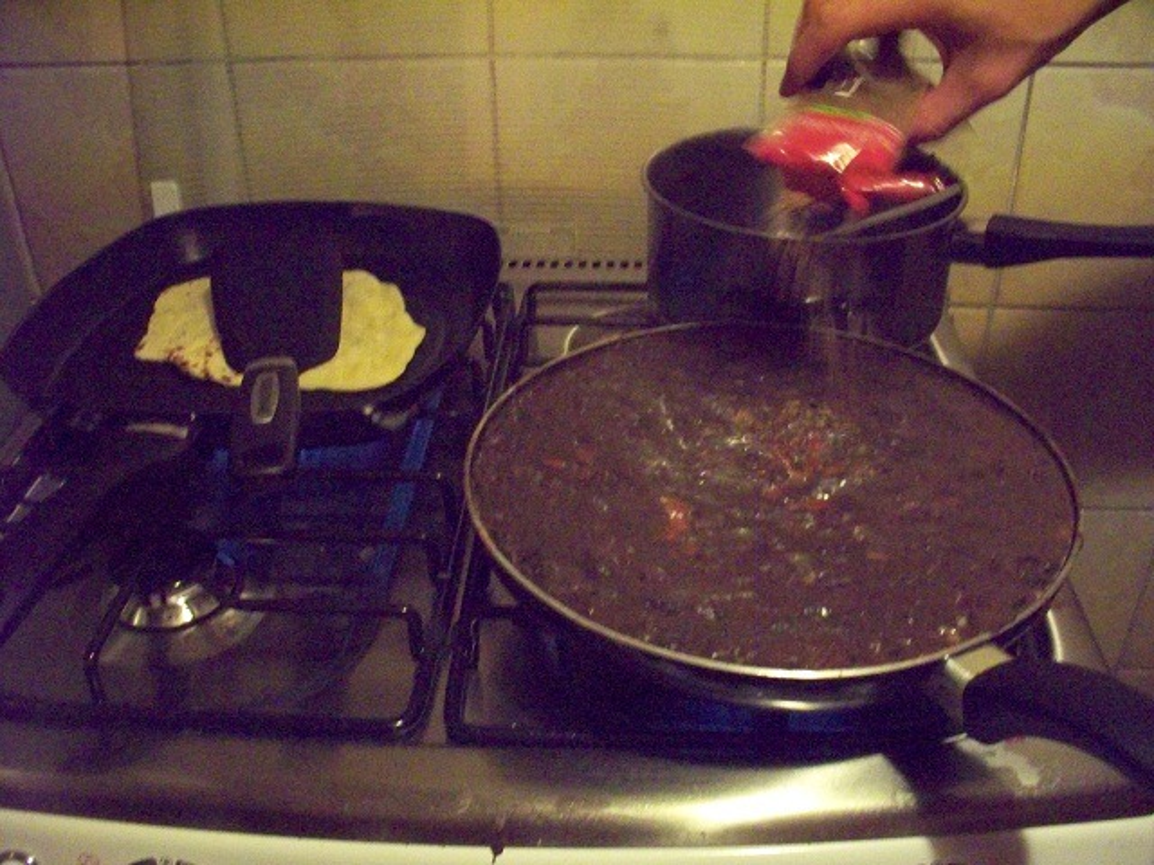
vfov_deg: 40.7
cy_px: 432
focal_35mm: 35
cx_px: 577
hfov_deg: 52.6
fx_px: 1167
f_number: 2.8
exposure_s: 1/30
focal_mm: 7.54
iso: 1600
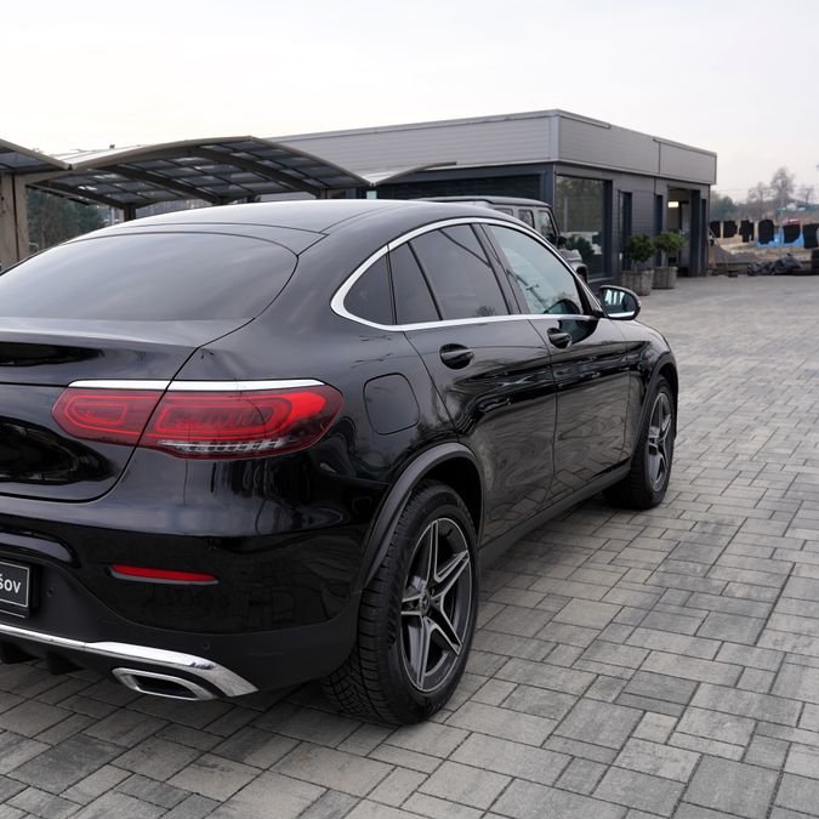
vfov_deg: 41.9
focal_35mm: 40
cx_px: 262
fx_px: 1071
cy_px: 410
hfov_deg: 41.2
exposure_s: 1/160
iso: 100
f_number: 5.6
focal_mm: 31
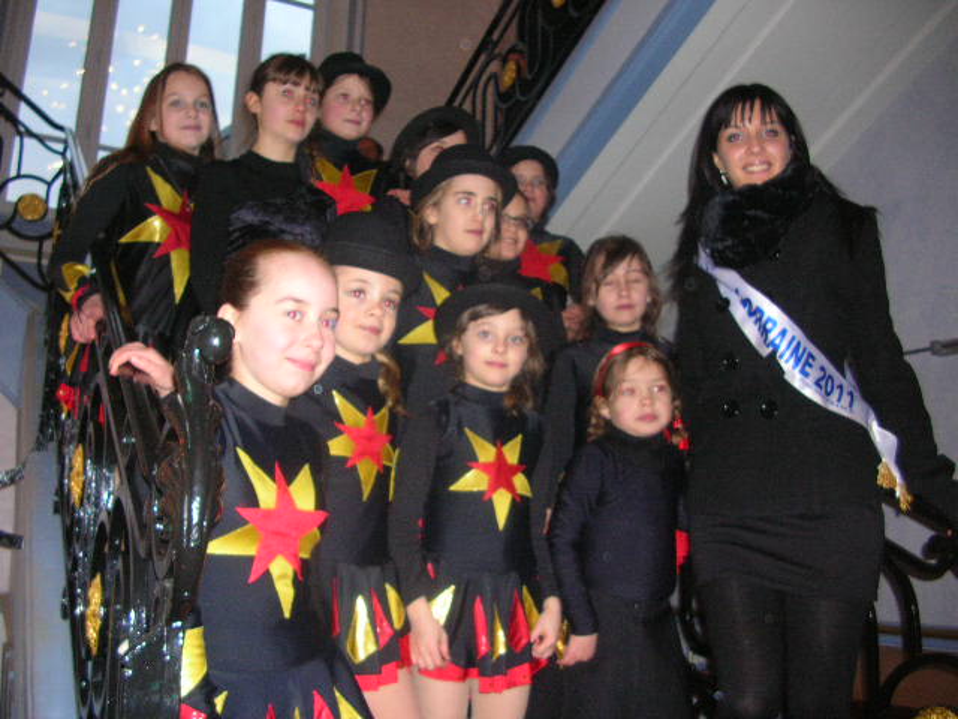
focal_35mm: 35
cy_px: 360
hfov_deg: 52.6
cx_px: 479
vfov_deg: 40.7
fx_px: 969
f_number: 2.8
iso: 140
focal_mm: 5.8
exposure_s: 1/60.1
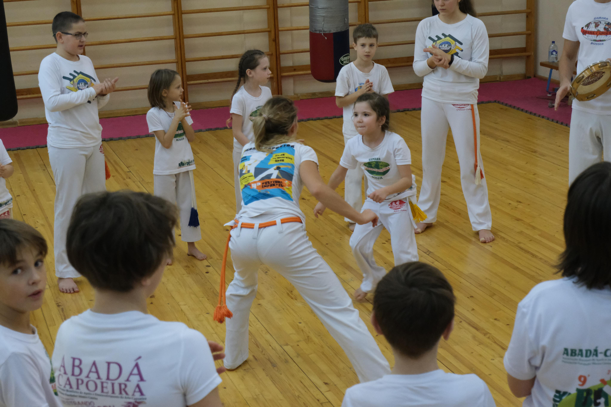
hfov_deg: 30.1
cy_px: 204
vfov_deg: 20.3
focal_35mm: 67
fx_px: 1137
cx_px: 306
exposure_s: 1/320
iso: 5000
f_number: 5.6
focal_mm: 44.5
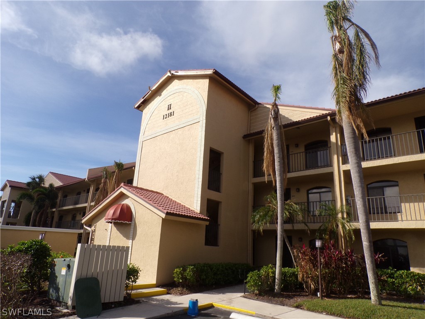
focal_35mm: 24
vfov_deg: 56.8
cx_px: 212
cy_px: 160
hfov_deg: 71.6
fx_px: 295
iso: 80
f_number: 5.8
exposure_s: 1/480
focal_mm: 4.3
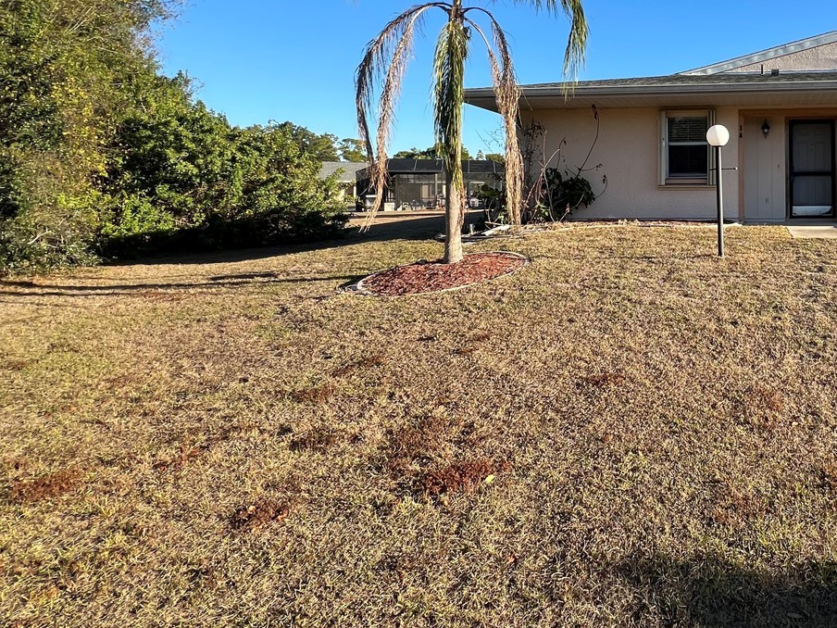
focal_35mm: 23
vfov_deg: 56.9
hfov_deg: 65.1
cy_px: 185
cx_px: 705
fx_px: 556
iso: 32
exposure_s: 1/669
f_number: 1.8
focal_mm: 1.57
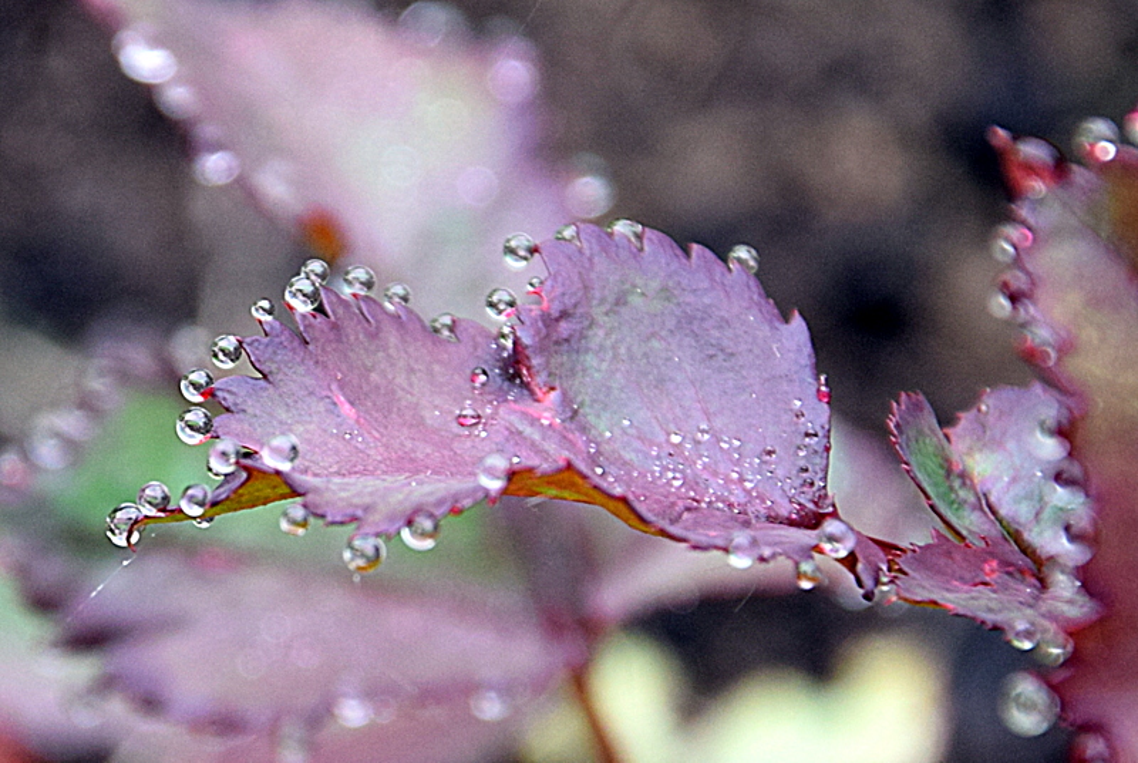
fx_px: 4986
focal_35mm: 158
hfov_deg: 13.0
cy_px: 382
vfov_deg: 8.7
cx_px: 569
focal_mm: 105
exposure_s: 1/125
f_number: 6.3
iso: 400
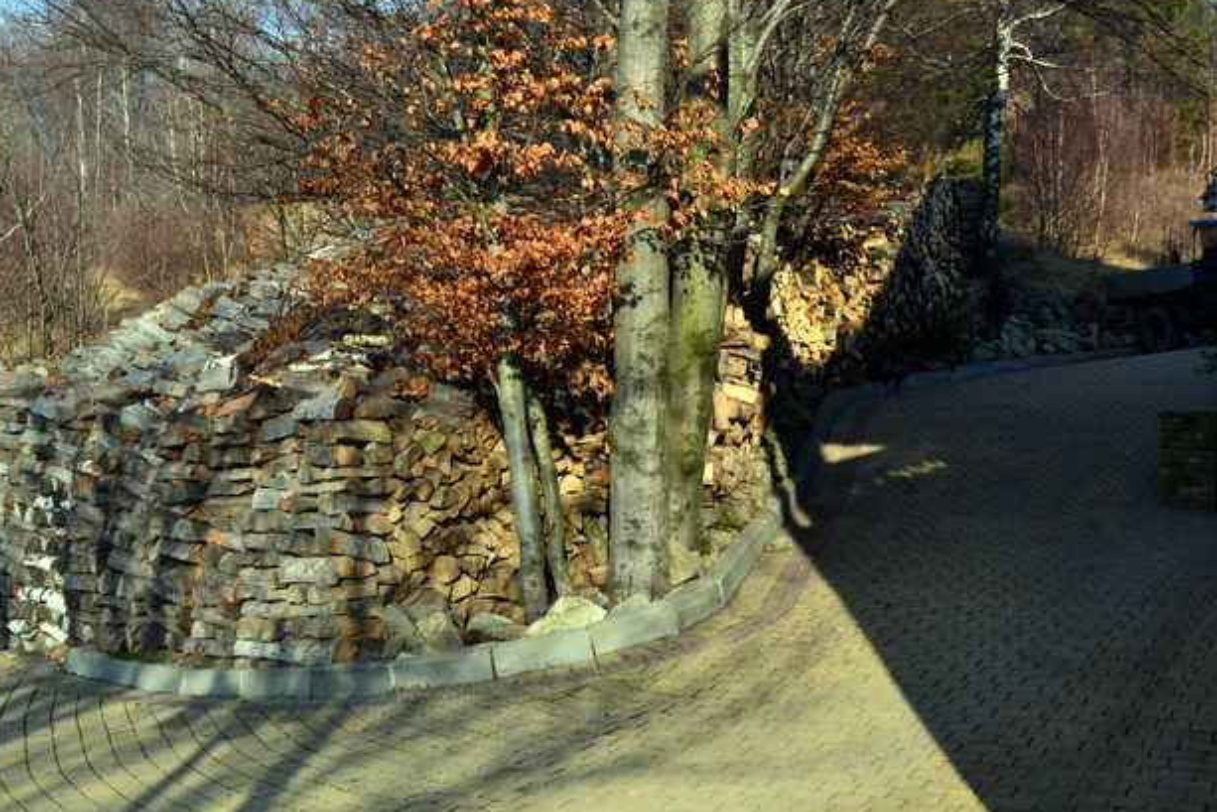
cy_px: 375
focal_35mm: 47
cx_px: 554
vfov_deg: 28.7
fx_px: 1589
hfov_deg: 41.9
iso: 400
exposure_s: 1/320
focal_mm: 24
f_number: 10
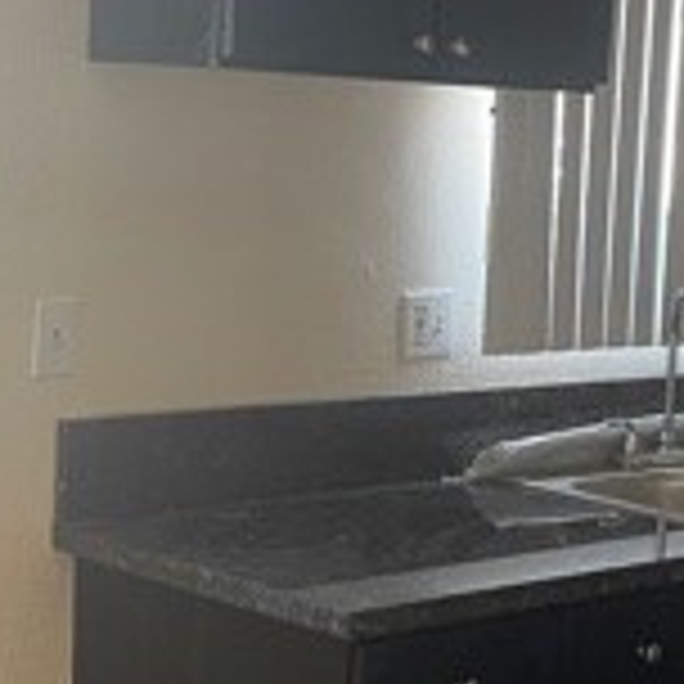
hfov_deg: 17.9
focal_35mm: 97
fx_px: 2168
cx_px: 414
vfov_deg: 17.9
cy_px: 360
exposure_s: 1/60
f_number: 1.6
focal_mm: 5.1
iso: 125
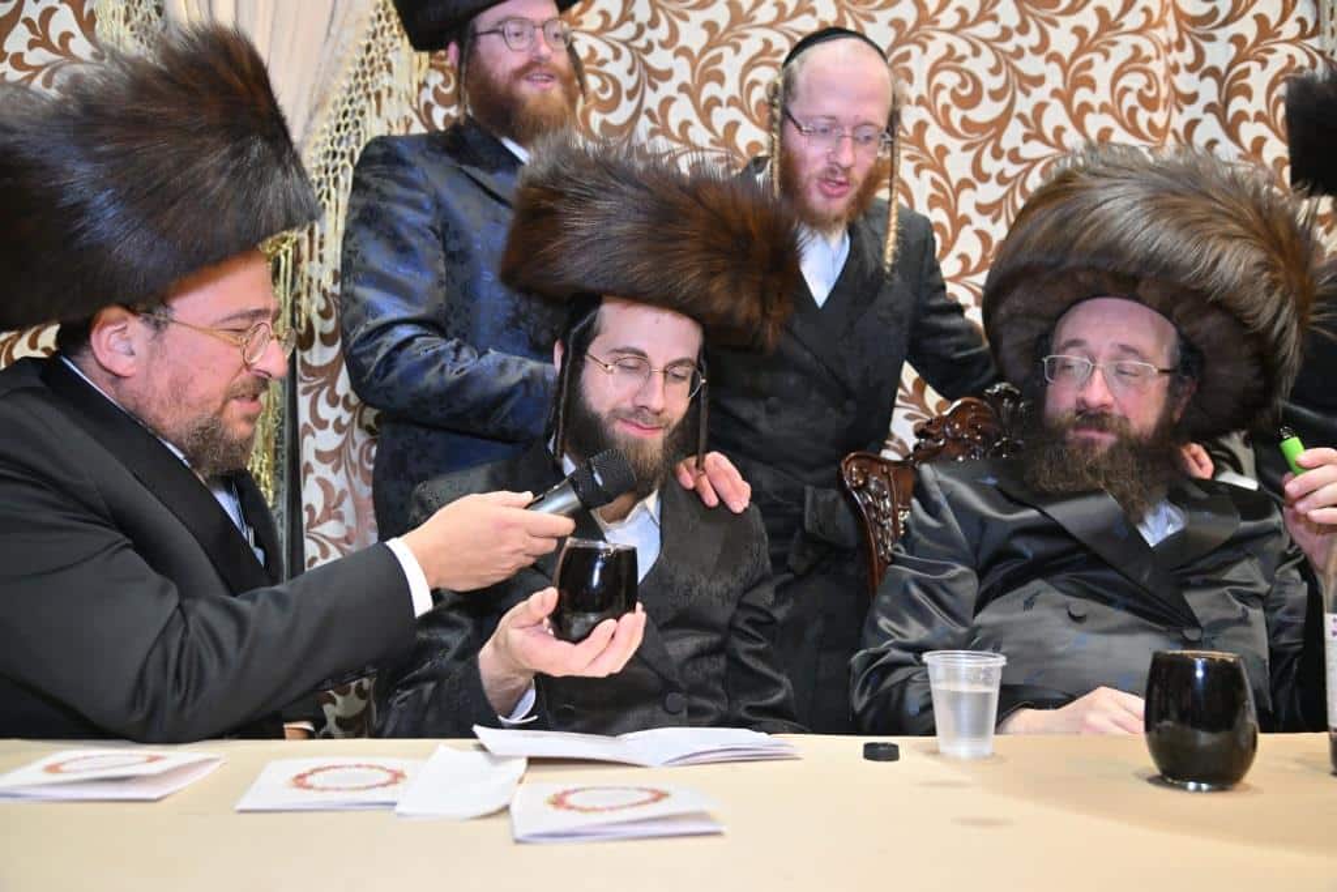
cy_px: 446
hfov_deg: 61.9
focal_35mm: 30
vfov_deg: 43.6
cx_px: 668
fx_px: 1114
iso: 640
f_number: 4
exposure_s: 1/200
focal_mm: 30
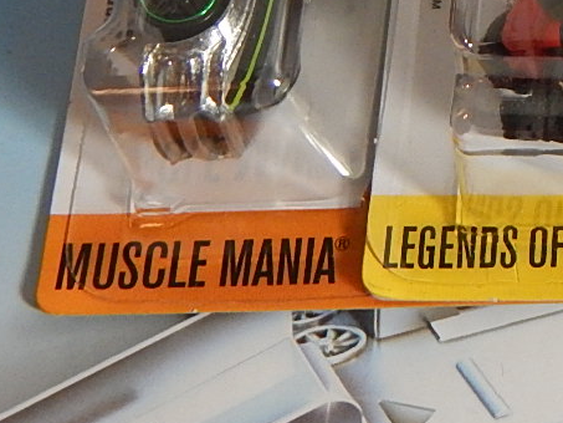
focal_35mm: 120
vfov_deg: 12.1
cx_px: 901
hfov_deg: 15.0
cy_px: -96
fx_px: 1952
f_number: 3.3
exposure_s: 1/80
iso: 400
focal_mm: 6.1
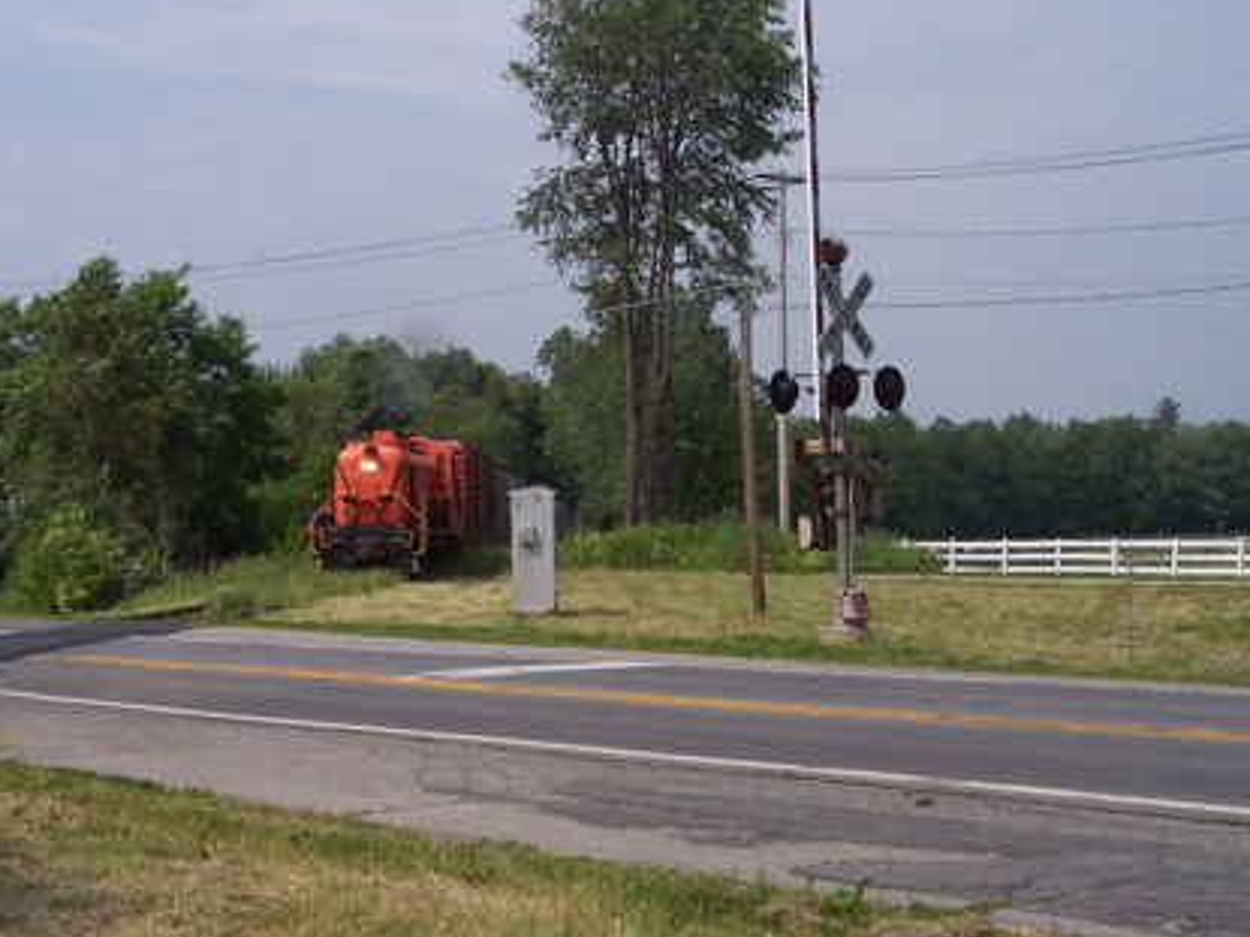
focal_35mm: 64
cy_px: 521
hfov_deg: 29.5
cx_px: 233
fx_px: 2310
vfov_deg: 22.9
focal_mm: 8
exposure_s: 1/1000
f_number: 4.8
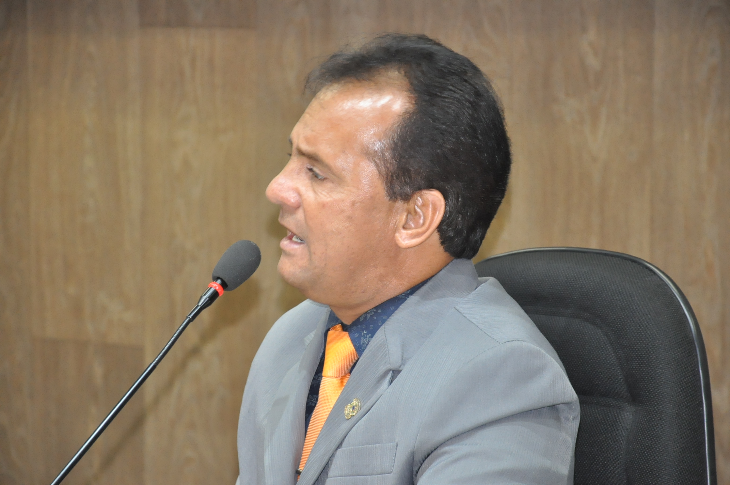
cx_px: 365
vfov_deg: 8.7
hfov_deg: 13.1
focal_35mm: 158
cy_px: 242
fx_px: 3190
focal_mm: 105
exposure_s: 1/60
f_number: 5.6
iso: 2000
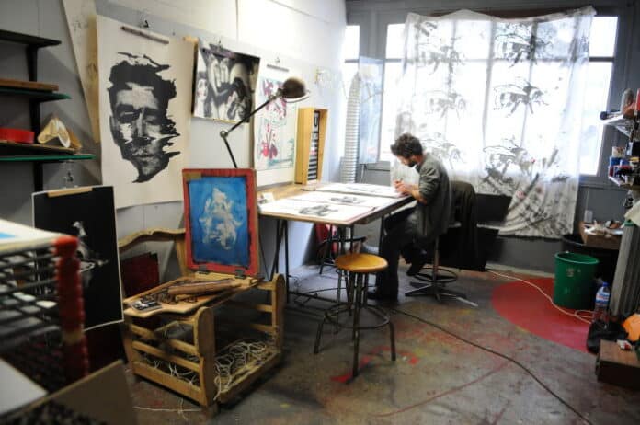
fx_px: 453
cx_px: 320
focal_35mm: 26
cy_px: 212
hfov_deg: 70.5
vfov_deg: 50.3
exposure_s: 1/60
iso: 800
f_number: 2.8
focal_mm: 17
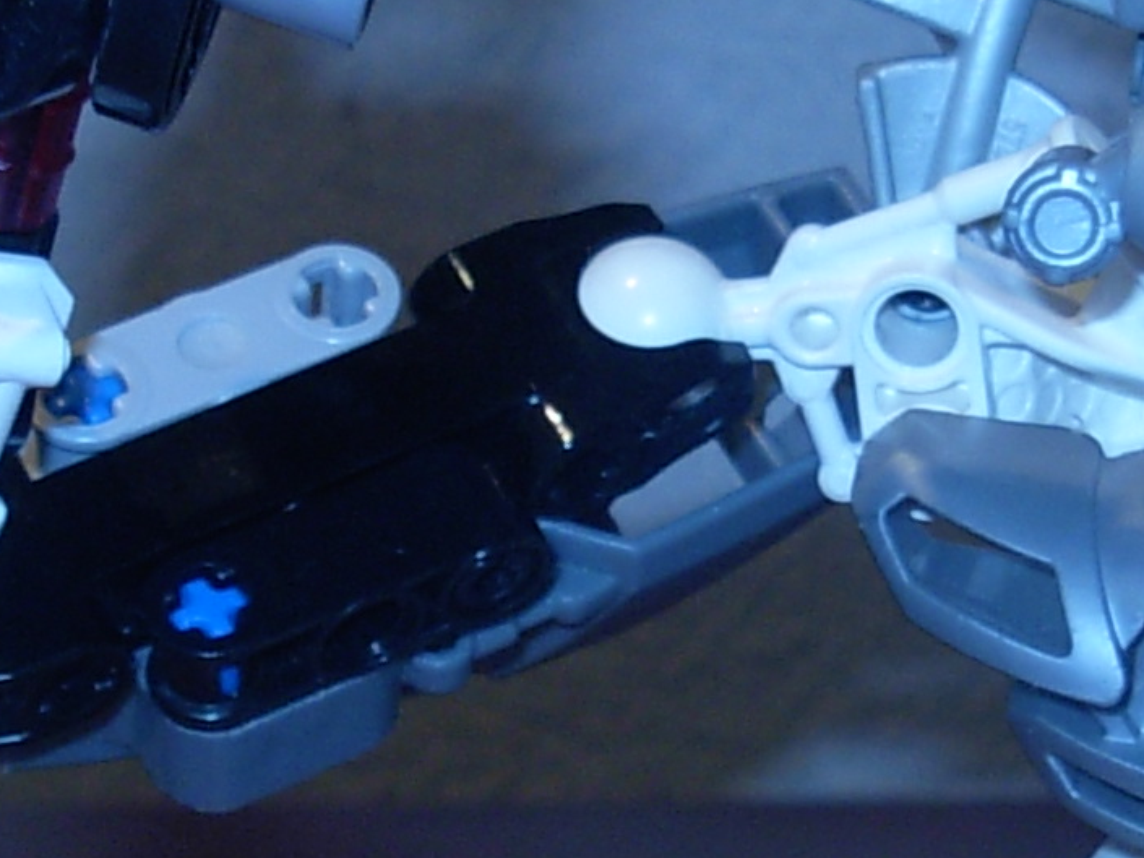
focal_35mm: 196
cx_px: 884
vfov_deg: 7.6
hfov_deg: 10.1
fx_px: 6479
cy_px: 475
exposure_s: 1/22.6
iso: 79
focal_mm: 7.5
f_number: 3.1
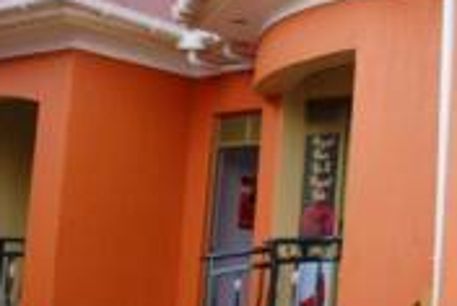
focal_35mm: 107
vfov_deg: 12.8
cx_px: 387
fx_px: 1361
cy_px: 106
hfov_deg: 18.8
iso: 640
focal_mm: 28
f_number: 3.3
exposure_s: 1/200
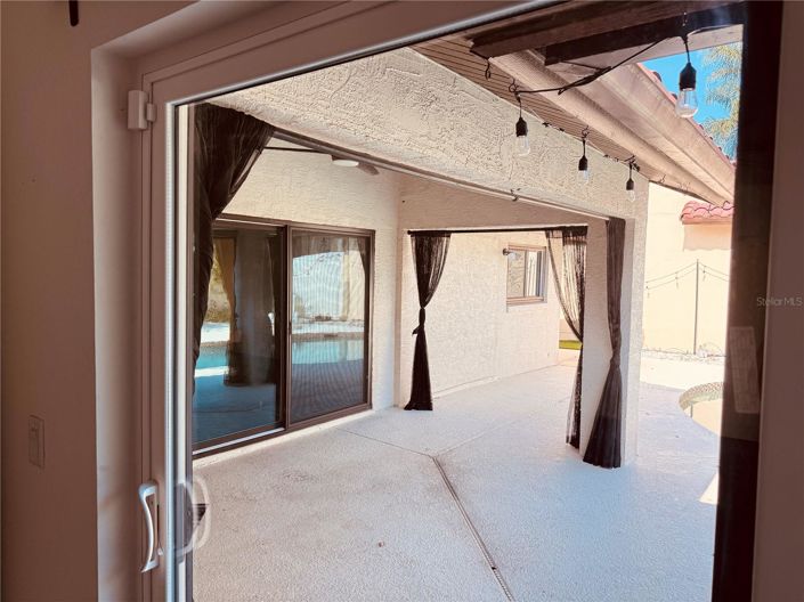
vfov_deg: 56.8
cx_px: 402
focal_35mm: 24
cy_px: 301
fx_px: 557
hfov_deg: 71.6
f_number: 1.78
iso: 80
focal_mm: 6.76
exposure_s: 1/414
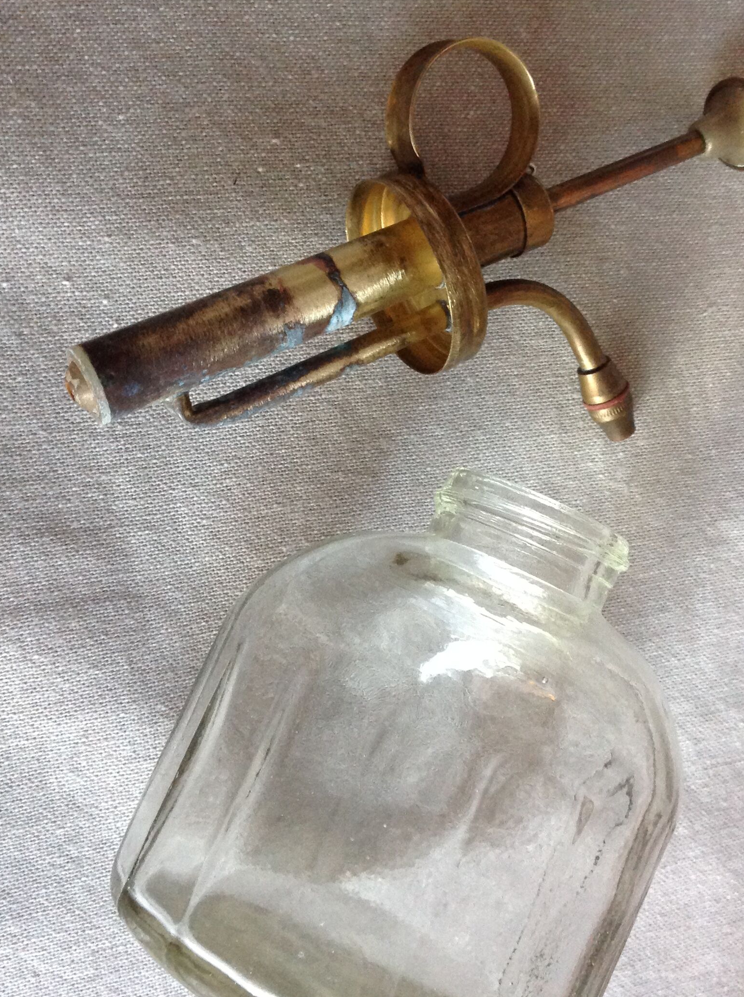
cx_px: 432
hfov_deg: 32.7
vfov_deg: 43.0
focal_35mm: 44
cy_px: 514
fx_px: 1264
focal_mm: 4.28
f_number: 2.4
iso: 250
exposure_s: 1/15
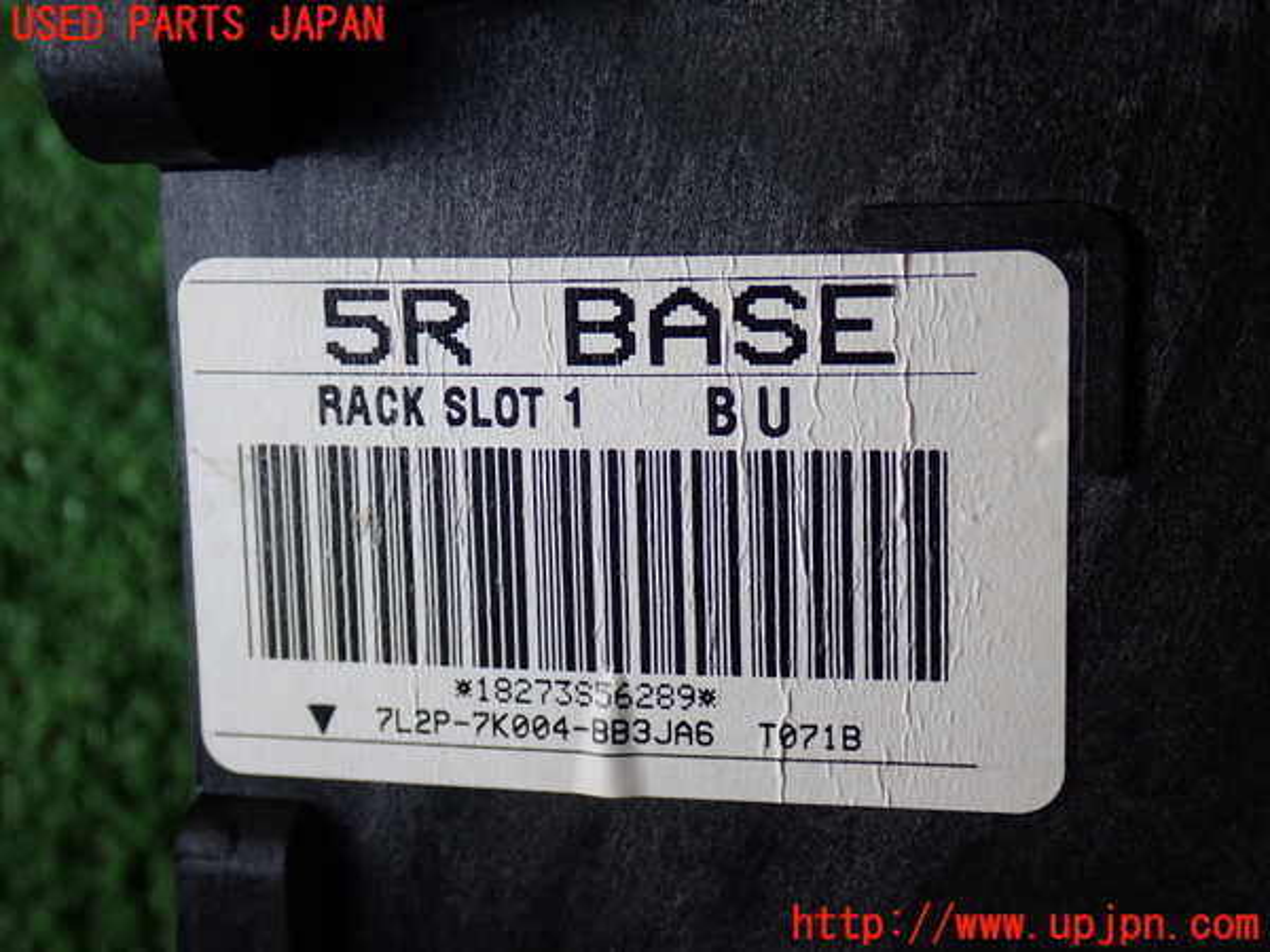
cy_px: 476
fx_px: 1834
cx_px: 635
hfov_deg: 38.2
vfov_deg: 29.1
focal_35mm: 50
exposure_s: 1/80
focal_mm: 9.01
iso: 200
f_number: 3.2
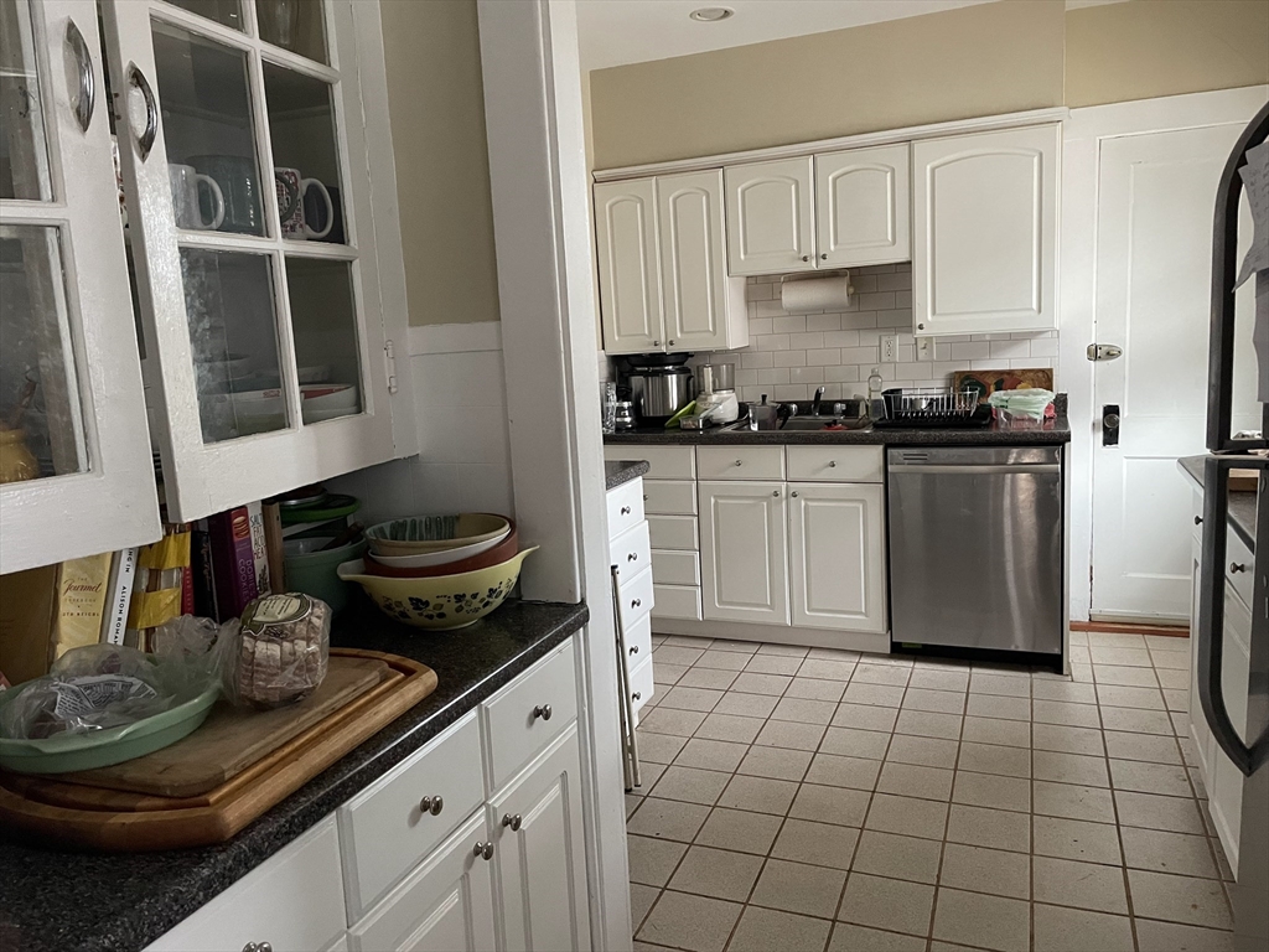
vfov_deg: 53.1
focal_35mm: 26
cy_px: 476
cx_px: 634
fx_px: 953
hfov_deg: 67.3
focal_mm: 4.2
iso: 400
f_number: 1.6
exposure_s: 1/60
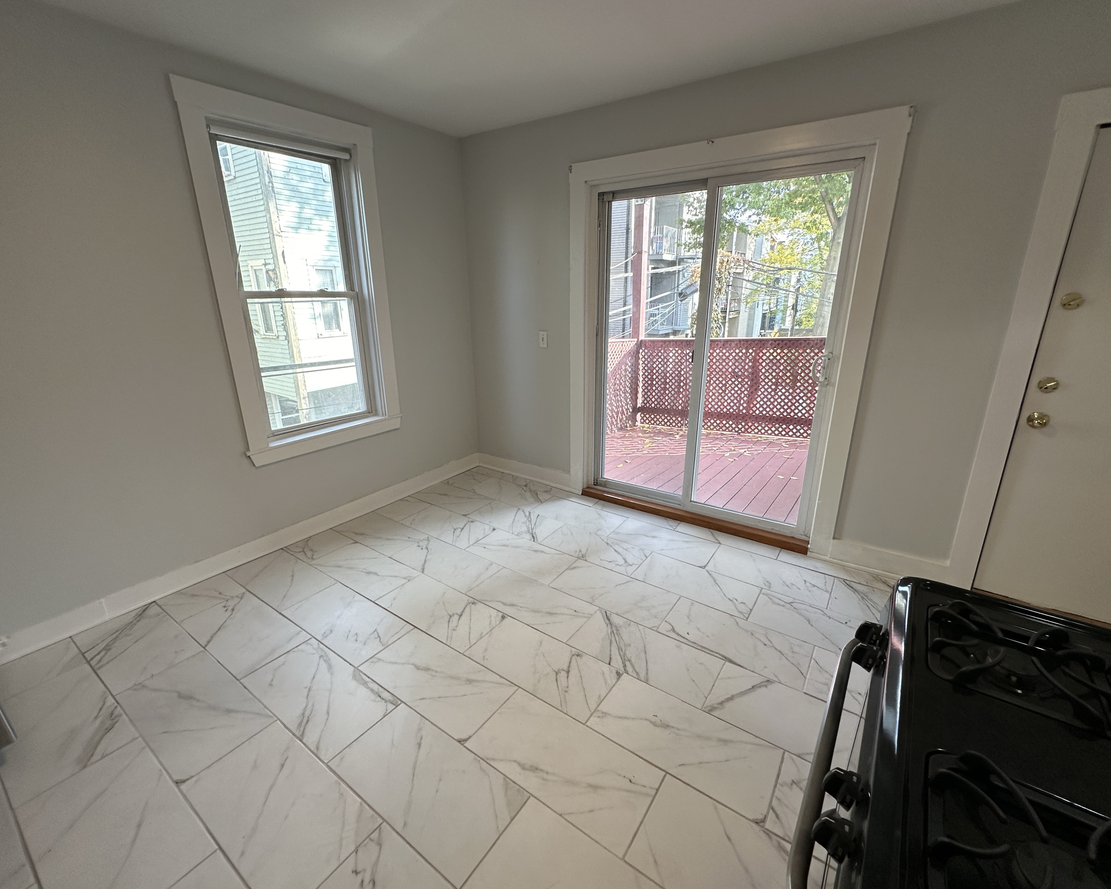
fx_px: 493
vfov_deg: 84.0
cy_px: 450
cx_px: 555
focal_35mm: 15
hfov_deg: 96.8
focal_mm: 2.22
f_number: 2.2
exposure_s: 1/120
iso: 100
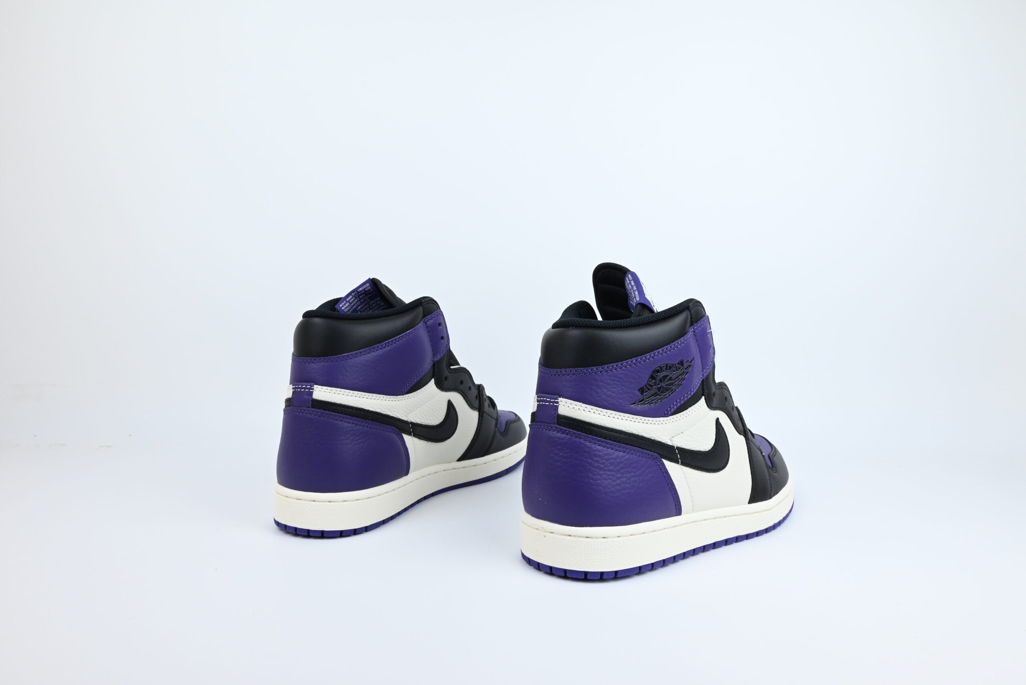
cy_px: 342
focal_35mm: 24
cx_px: 513
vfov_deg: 53.2
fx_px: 684
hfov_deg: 73.7
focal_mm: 24
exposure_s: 1/125
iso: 800
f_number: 18
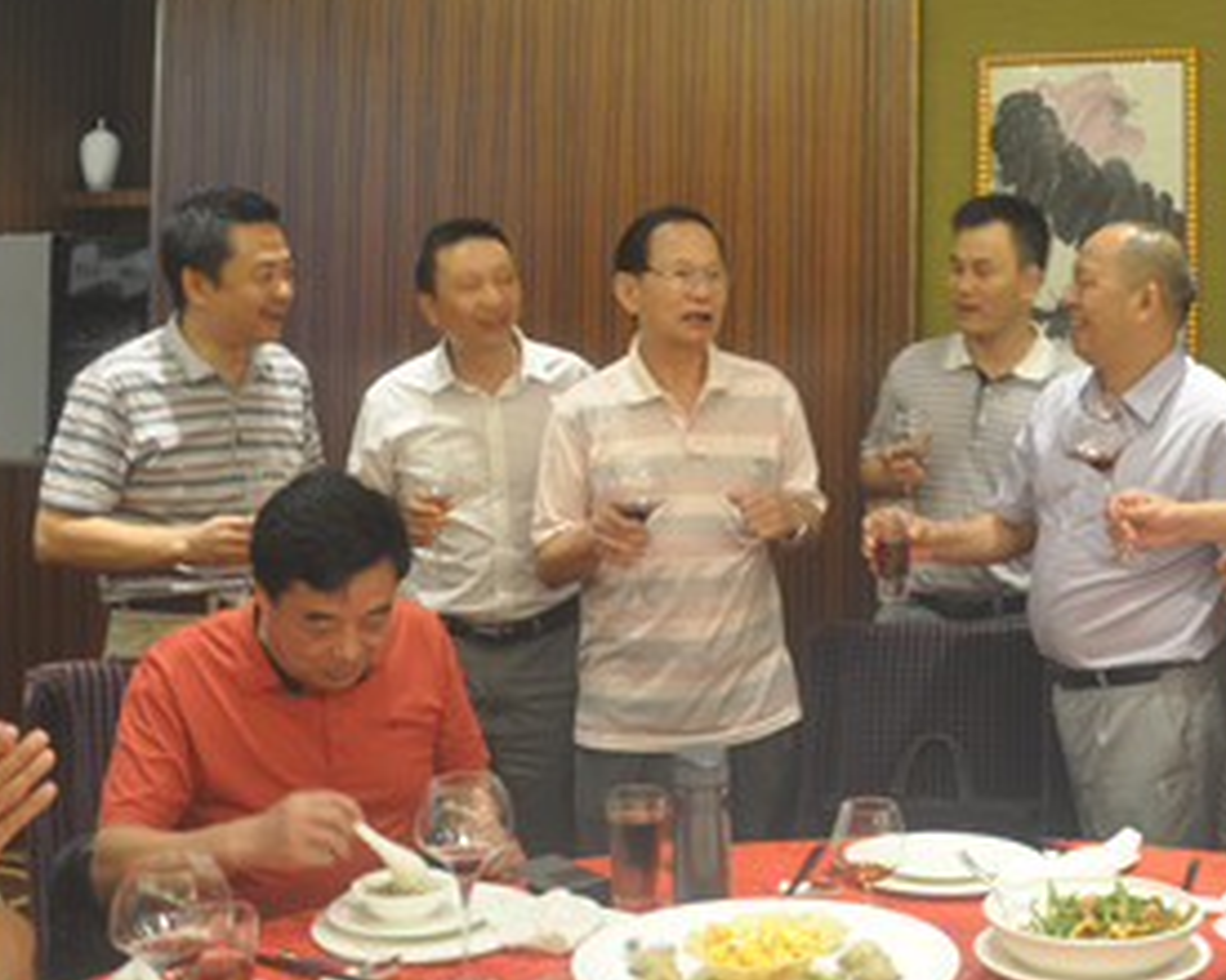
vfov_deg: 32.3
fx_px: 1669
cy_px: 281
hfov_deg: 39.4
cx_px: 905
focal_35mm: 46
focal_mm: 18
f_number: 4
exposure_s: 1/15
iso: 450
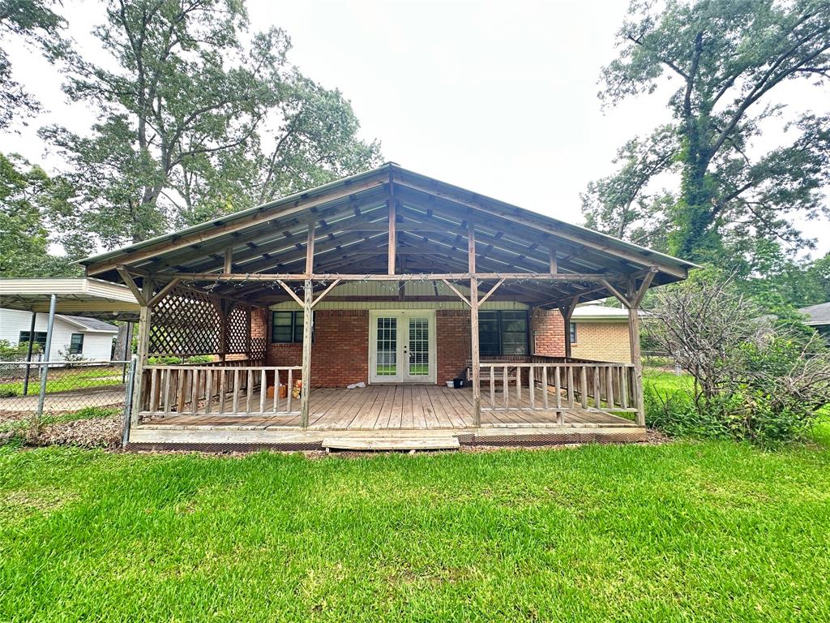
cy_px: 312
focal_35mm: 14
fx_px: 336
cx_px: 415
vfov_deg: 85.7
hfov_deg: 102.1
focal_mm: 2.22
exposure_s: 1/99
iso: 64
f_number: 2.2
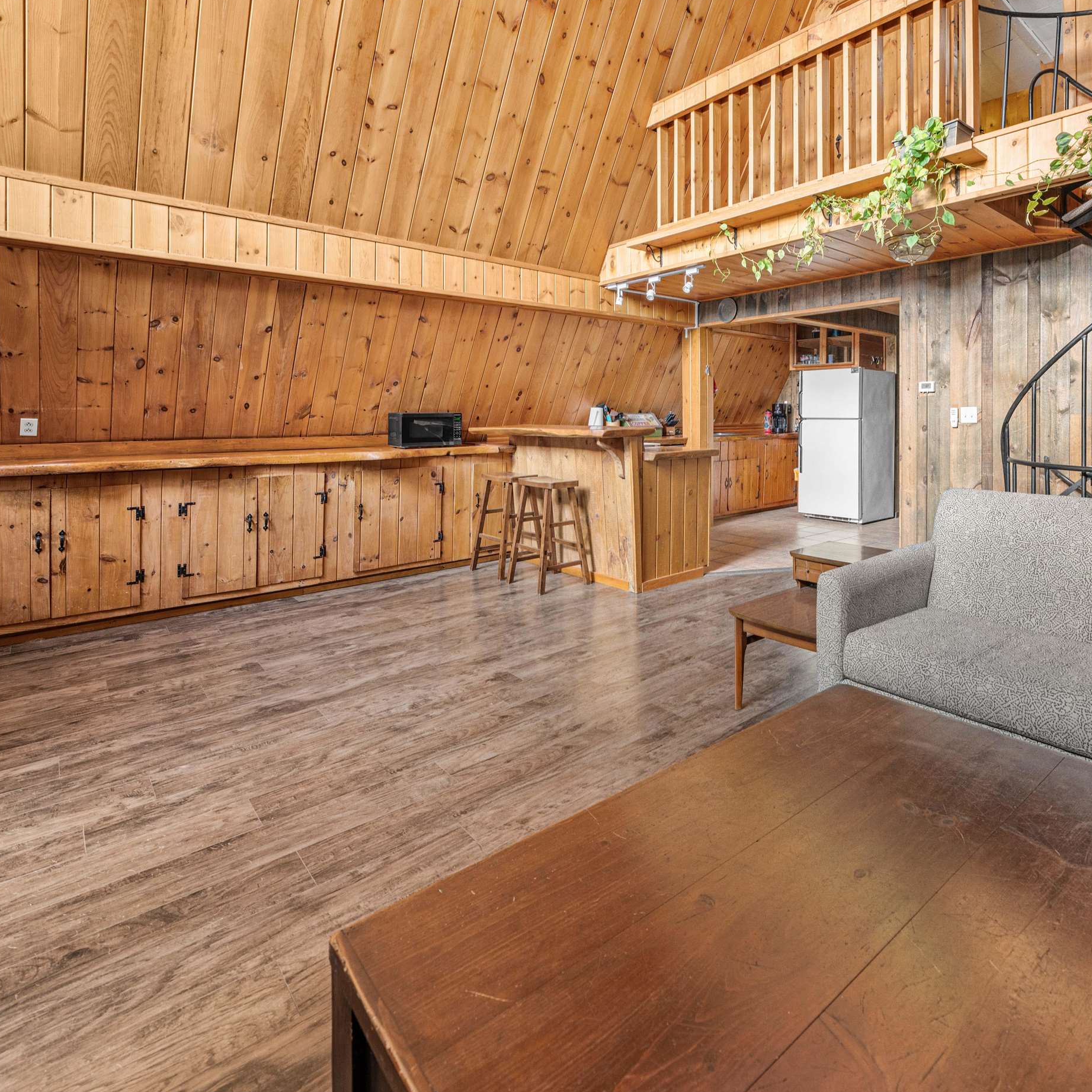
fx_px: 607
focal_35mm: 17
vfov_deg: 83.9
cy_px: 513
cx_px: 697
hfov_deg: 82.0
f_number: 5.6
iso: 400
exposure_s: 1/1.67
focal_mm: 12
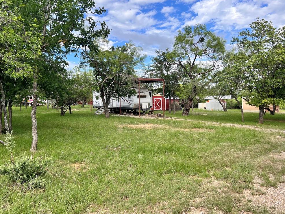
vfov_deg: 51.4
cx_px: 139
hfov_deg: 65.3
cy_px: 107
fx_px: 222
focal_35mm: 27
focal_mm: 5.7
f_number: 1.5
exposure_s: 1/1280
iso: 50
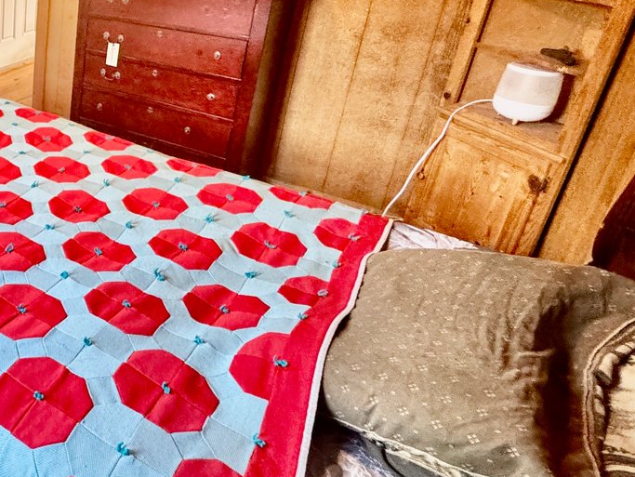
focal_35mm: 31
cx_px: -40
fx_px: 569
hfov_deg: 45.8
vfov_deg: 43.5
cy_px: 101
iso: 640
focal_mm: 2.22
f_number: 2.2
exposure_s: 1/60
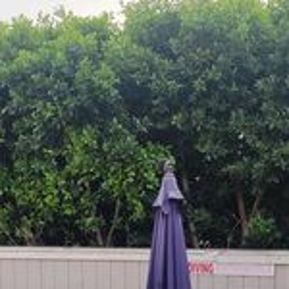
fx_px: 860
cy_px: 396
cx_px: 92
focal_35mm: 91
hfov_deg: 19.0
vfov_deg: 17.6
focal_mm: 5.4
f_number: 1.8
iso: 40
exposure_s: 1/319
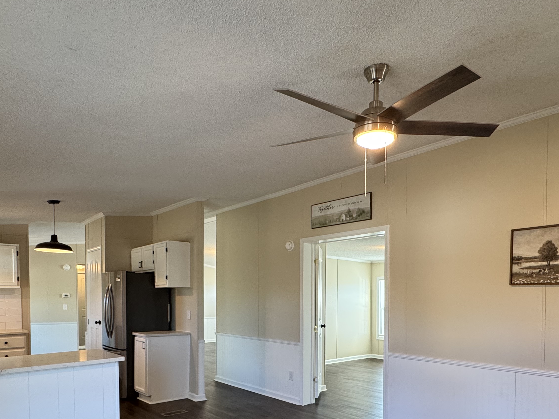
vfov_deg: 52.6
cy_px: 312
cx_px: 289
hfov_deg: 69.4
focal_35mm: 25
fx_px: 404
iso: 250
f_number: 2.2
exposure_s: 1/120
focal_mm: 2.22
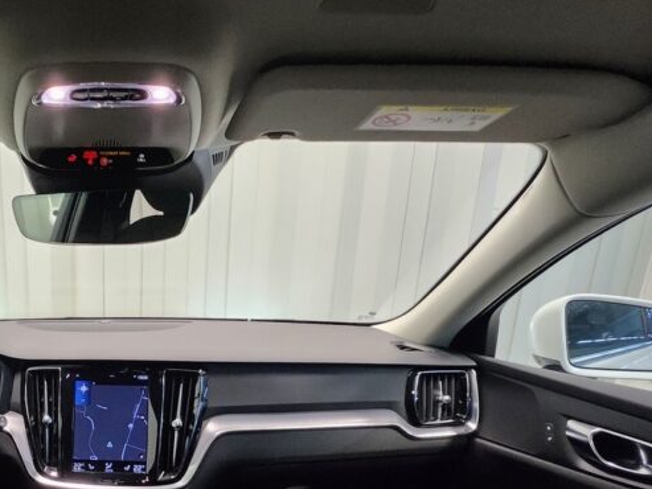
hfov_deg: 58.5
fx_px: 509
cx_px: 101
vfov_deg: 47.7
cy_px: 410
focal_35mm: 27
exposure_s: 1/50
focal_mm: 1.74
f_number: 2.2
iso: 400
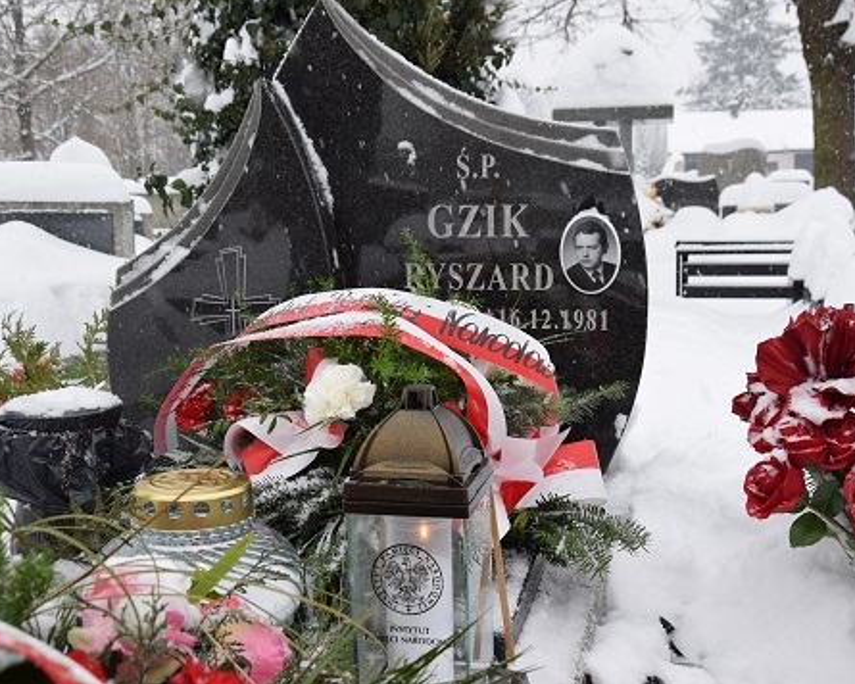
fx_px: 1037
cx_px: 457
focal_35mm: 41
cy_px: 340
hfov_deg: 44.8
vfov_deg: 36.5
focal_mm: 24
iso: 400
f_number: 8
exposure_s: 1/250
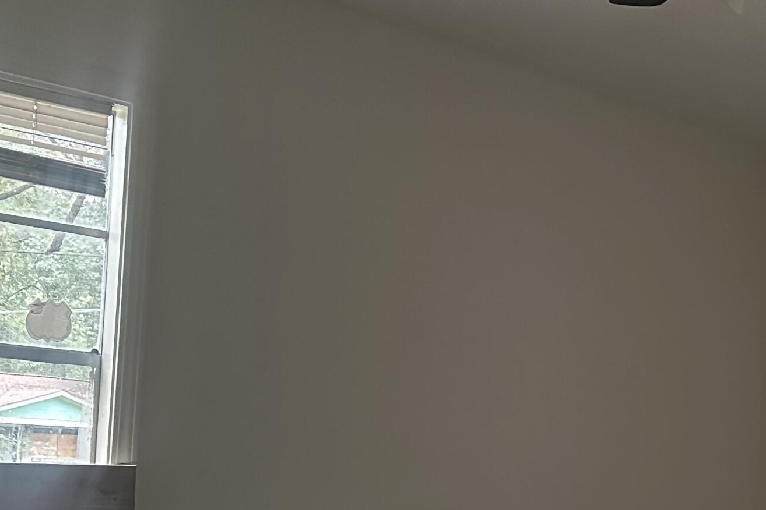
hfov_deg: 33.3
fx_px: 1213
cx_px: 680
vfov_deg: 23.1
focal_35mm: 57
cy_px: 464
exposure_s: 1/38
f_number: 1.78
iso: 1000
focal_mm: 6.86
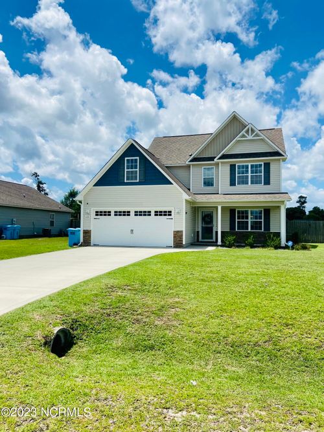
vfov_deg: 67.3
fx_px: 325
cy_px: 216
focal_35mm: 26
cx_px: 162
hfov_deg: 53.0
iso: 32
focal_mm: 4.25
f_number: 1.8
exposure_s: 1/5025
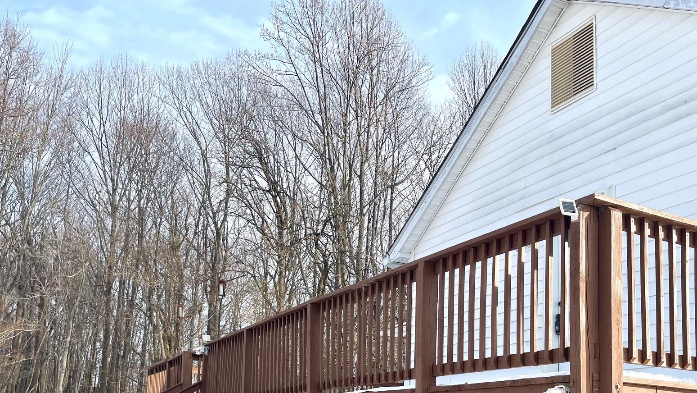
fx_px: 665
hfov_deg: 55.2
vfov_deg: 31.5
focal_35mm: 36
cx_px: 369
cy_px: 344
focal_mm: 5.1
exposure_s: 1/1852
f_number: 1.6
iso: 32
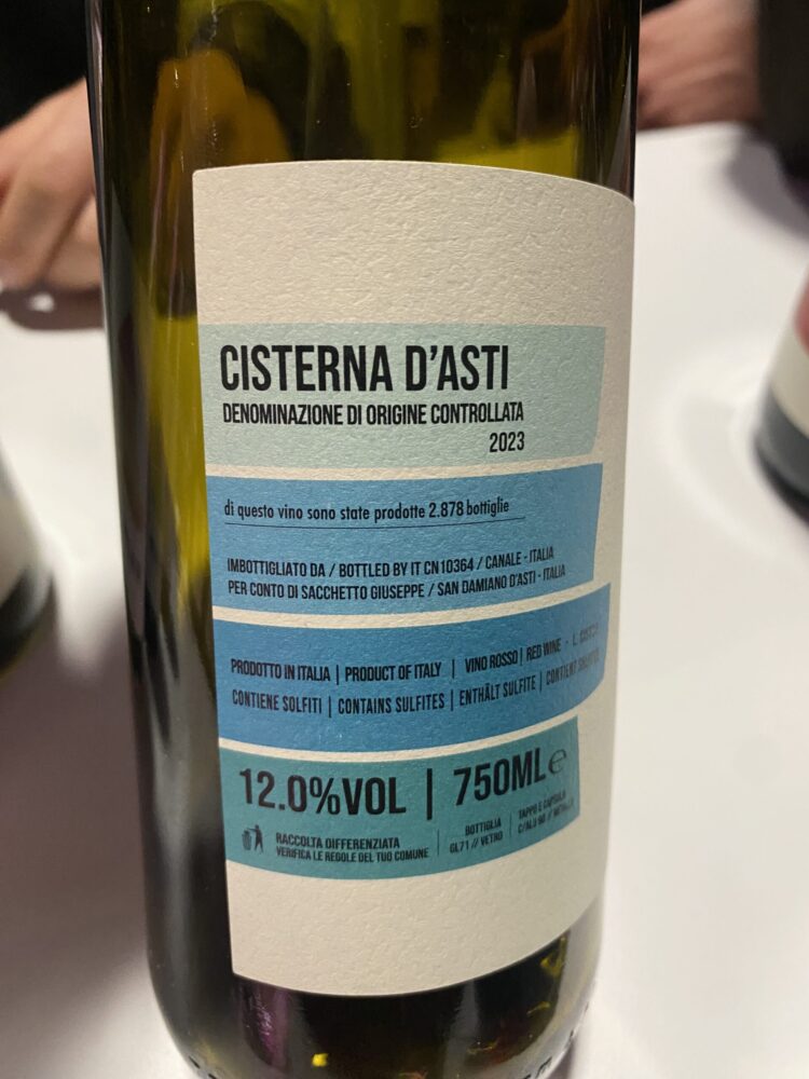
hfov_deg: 54.9
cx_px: 404
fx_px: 779
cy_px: 540
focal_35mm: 25
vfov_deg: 69.4
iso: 320
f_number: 1.8
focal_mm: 4.25
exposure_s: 1/60
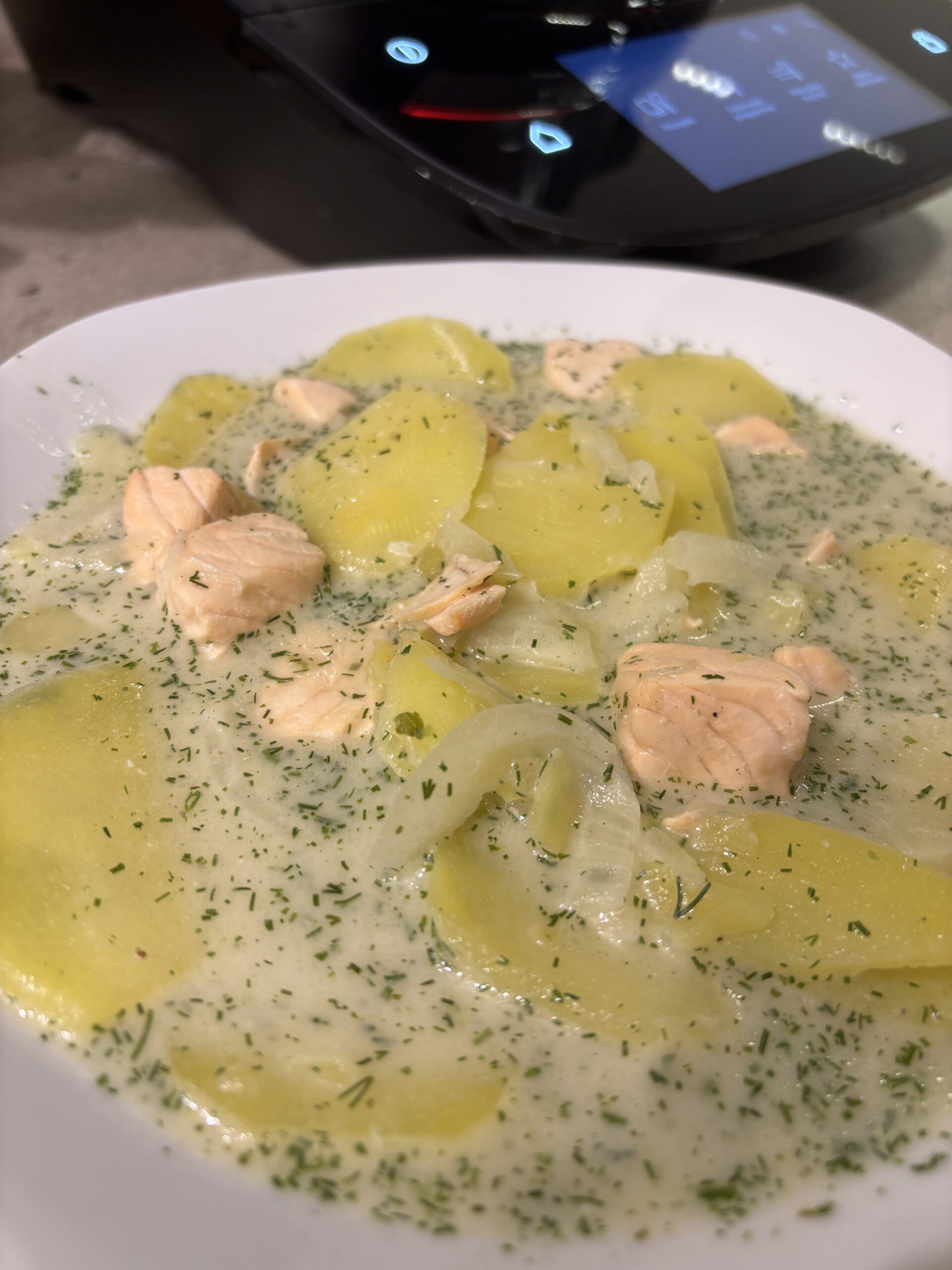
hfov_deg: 53.1
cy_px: 635
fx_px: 953
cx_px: 476
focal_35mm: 26
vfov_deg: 67.3
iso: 100
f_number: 1.6
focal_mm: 5.96
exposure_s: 1/44
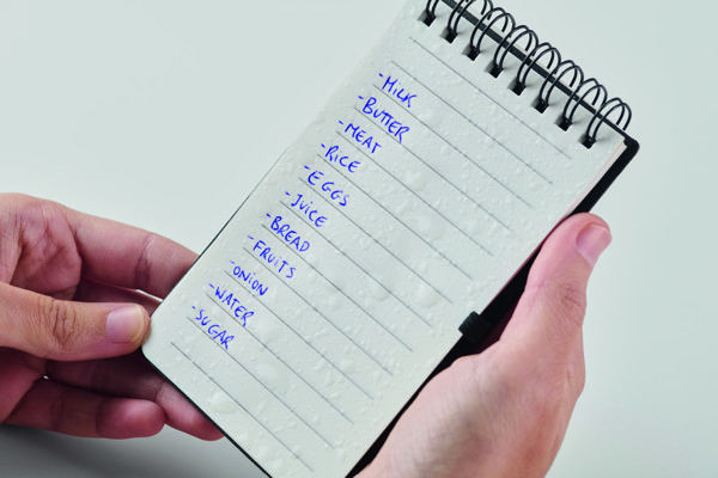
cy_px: 239
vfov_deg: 13.0
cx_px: 359
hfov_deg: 19.5
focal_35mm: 105
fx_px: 2094
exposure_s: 1/125
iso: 100
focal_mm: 105
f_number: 13
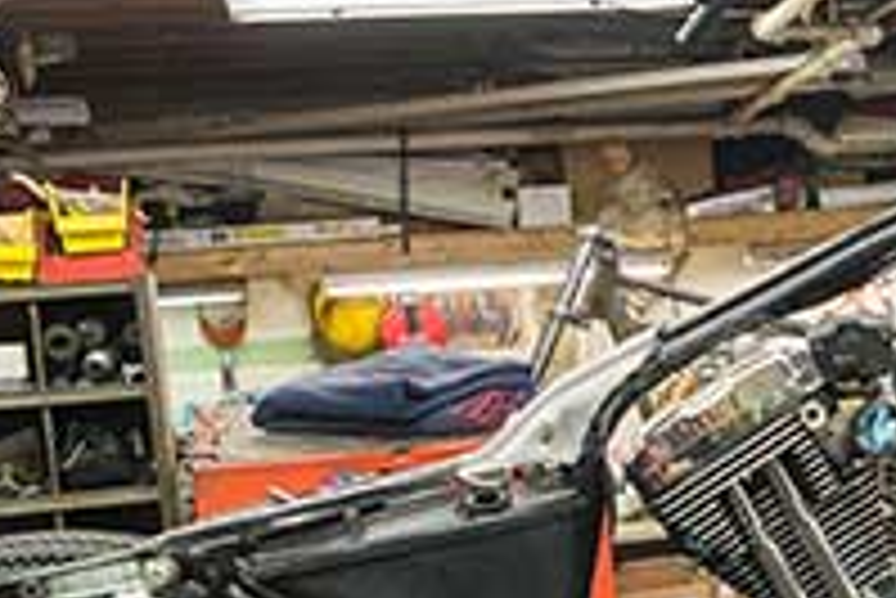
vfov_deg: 19.1
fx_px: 1743
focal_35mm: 70
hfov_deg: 27.0
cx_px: 923
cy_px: 542
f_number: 5.6
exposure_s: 1/125
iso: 1000
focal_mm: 24
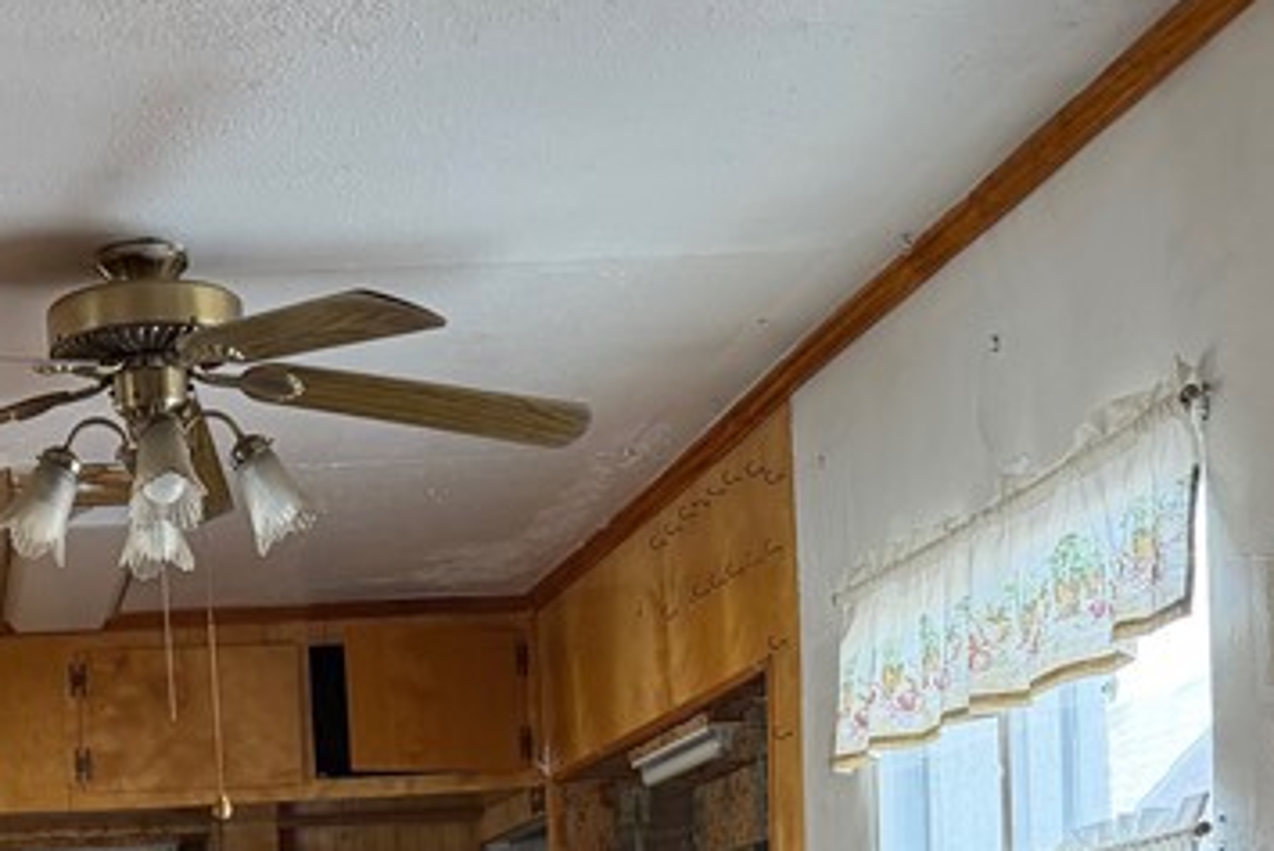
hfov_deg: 27.5
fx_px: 2549
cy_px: 1314
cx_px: 251
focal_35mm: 72
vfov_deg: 17.0
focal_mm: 6.76
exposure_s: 1/85
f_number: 1.78
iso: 200
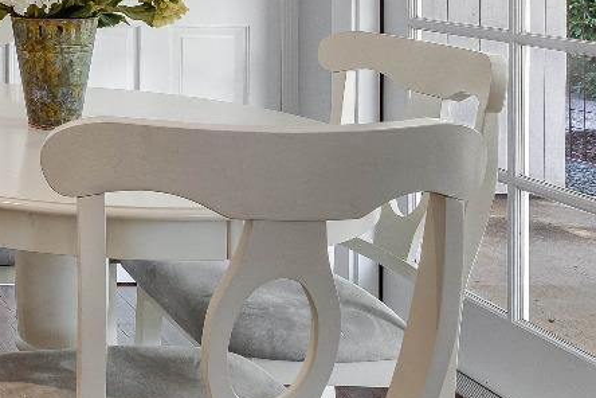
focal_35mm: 54
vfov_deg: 23.2
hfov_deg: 27.4
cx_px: -264
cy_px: -63
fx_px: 894
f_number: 11
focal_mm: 16
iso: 320
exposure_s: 1/125
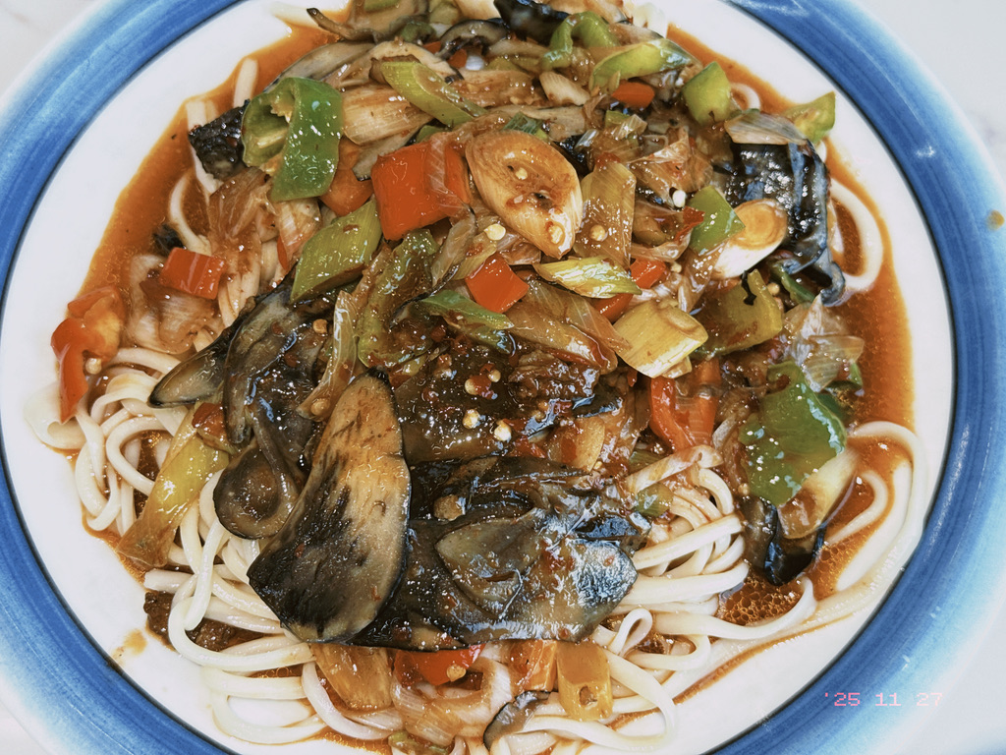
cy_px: 378
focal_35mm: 48
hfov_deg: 39.7
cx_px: 503
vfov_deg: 30.3
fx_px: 1395
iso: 80
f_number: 1.78
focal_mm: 6.76
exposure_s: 1/100
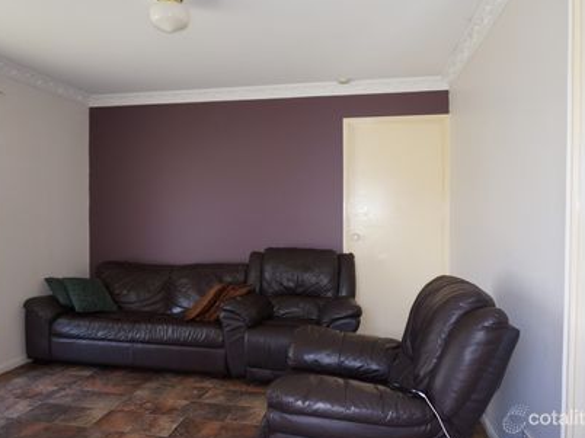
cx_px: 278
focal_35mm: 27
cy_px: 220
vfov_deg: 51.3
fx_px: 456
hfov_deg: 65.3
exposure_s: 1/60
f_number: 4
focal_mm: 16
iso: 250
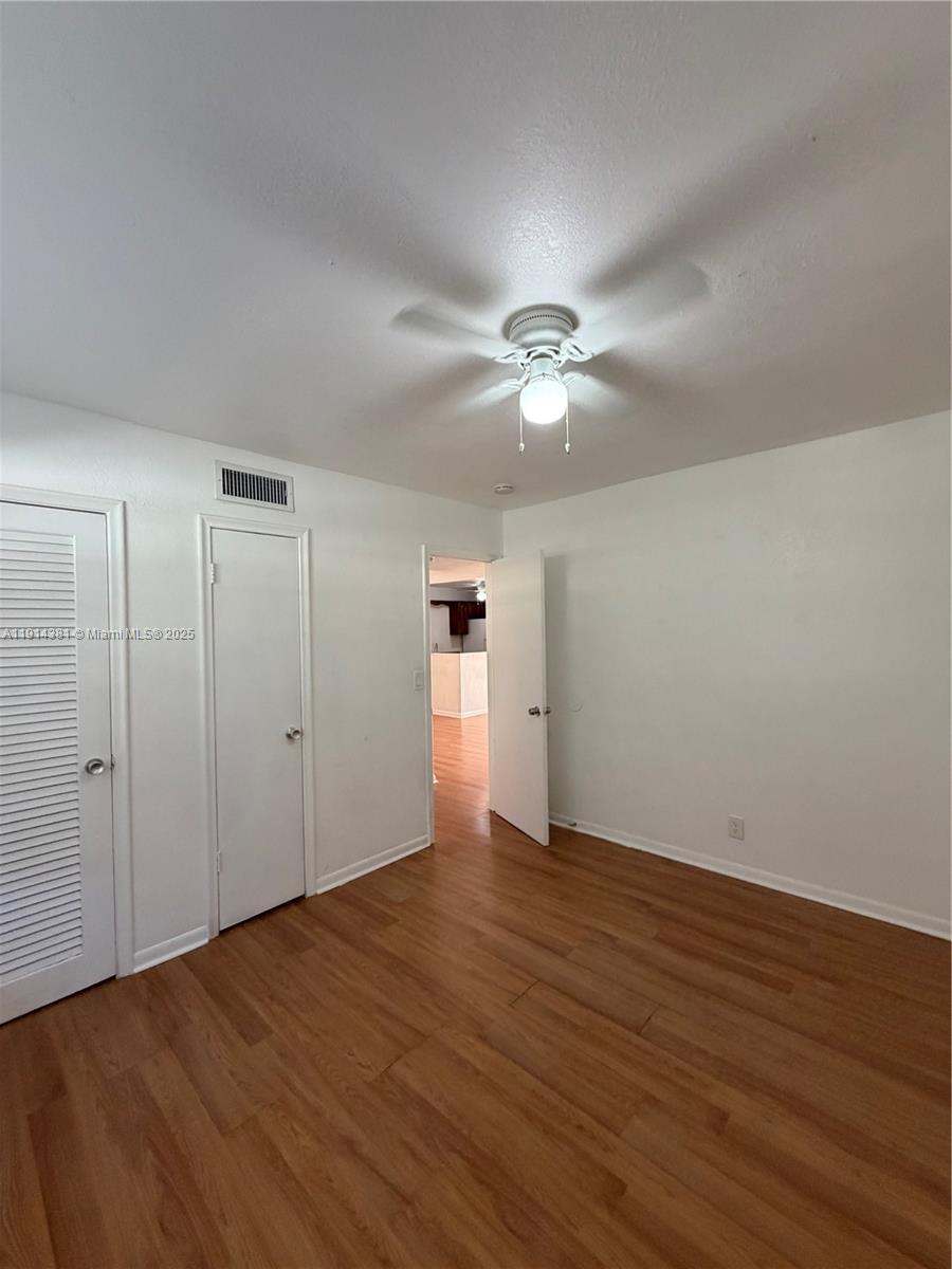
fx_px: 513
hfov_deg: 85.7
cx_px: 476
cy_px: 634
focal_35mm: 14
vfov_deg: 102.1
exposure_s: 1/60
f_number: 2.2
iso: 320
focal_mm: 2.22
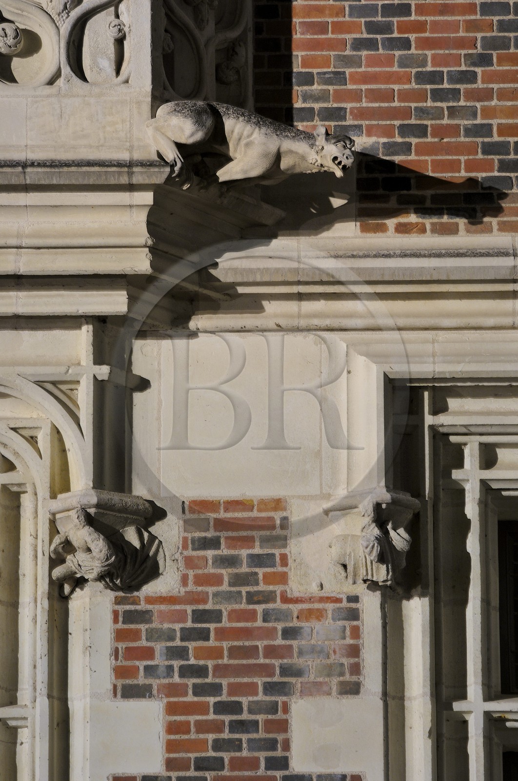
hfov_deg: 5.7
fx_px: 5195
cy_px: 390
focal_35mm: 240
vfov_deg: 8.6
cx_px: 259
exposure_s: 3
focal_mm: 160
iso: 100
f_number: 5.6
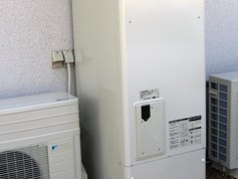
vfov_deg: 21.6
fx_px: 468
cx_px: 145
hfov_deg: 28.5
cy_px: 72
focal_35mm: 68
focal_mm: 7.5
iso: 50
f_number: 4.3
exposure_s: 1/186
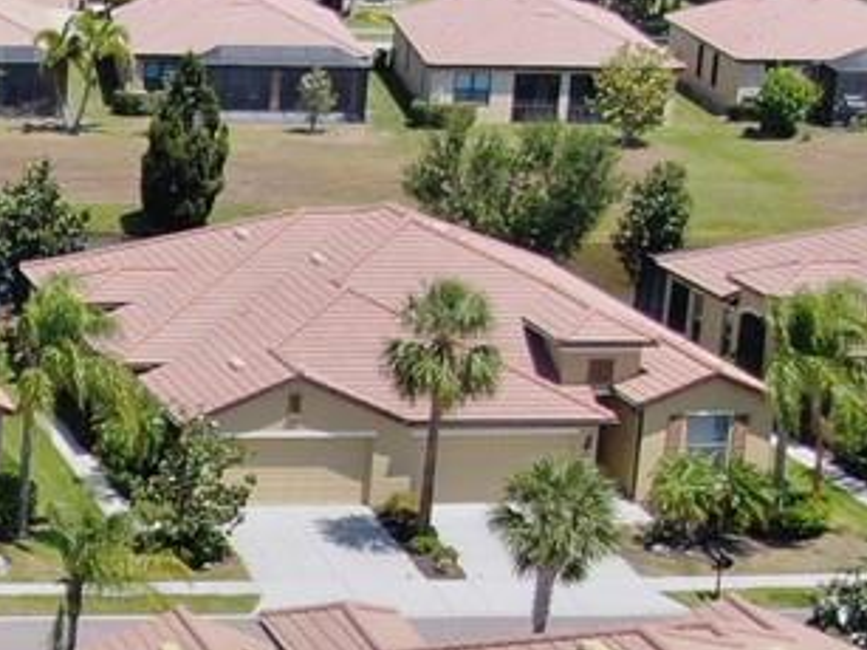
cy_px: 814
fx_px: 3130
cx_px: -441
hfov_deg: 14.7
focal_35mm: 125
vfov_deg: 11.6
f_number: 2.8
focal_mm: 4.39
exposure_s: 1/1000
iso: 100
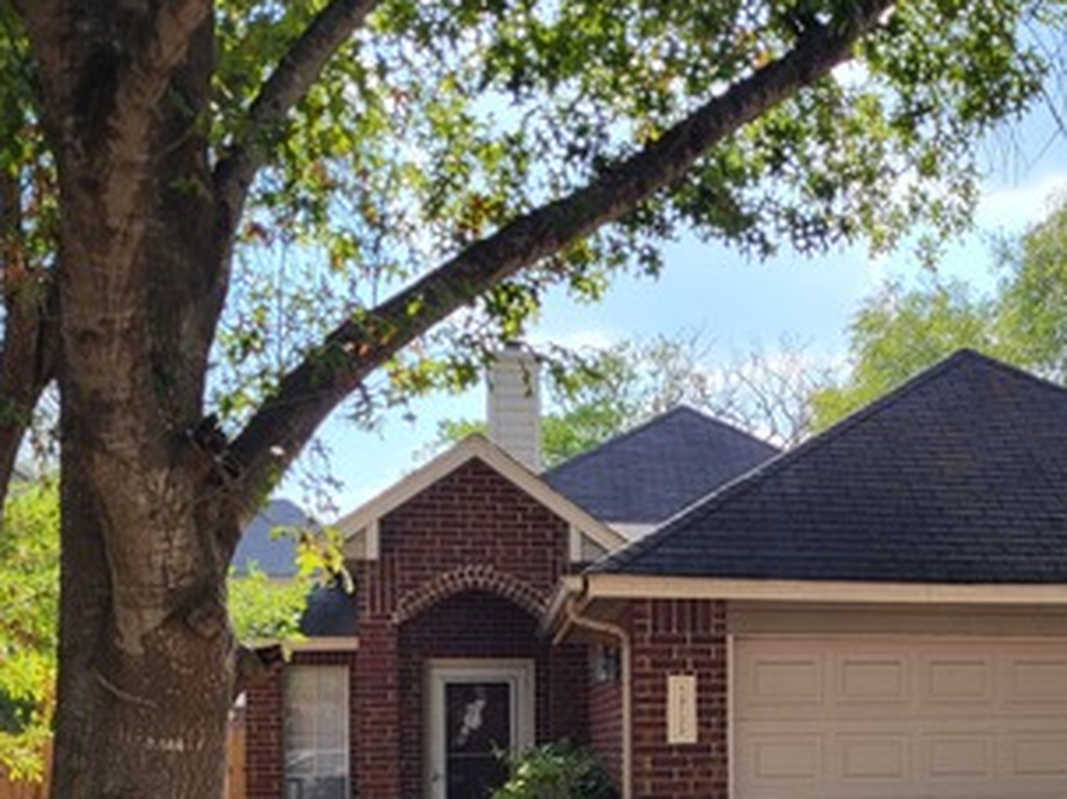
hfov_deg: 33.7
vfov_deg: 25.7
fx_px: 1695
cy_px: 722
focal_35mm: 55
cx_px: 891
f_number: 1.8
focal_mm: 5.4
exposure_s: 1/1563
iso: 40
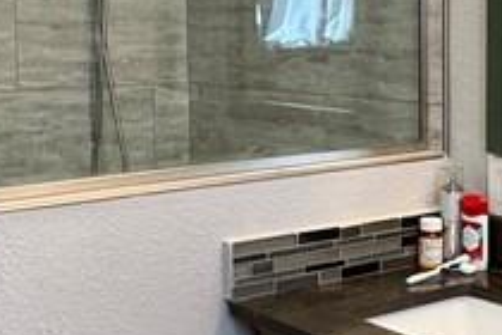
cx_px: 311
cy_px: 100
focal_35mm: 71
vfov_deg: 19.1
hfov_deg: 28.4
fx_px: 990
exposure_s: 1/60
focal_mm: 2.22
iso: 200
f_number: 2.2
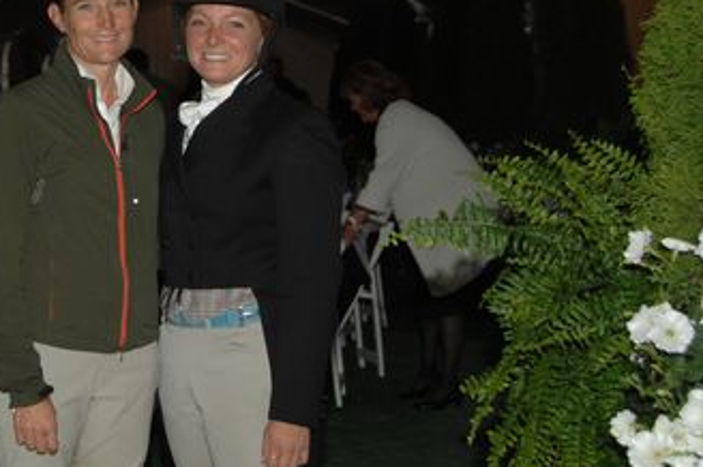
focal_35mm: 85
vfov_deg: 15.9
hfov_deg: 23.6
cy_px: 55
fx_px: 1658
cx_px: 139
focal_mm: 29
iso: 200
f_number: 4
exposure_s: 1/125
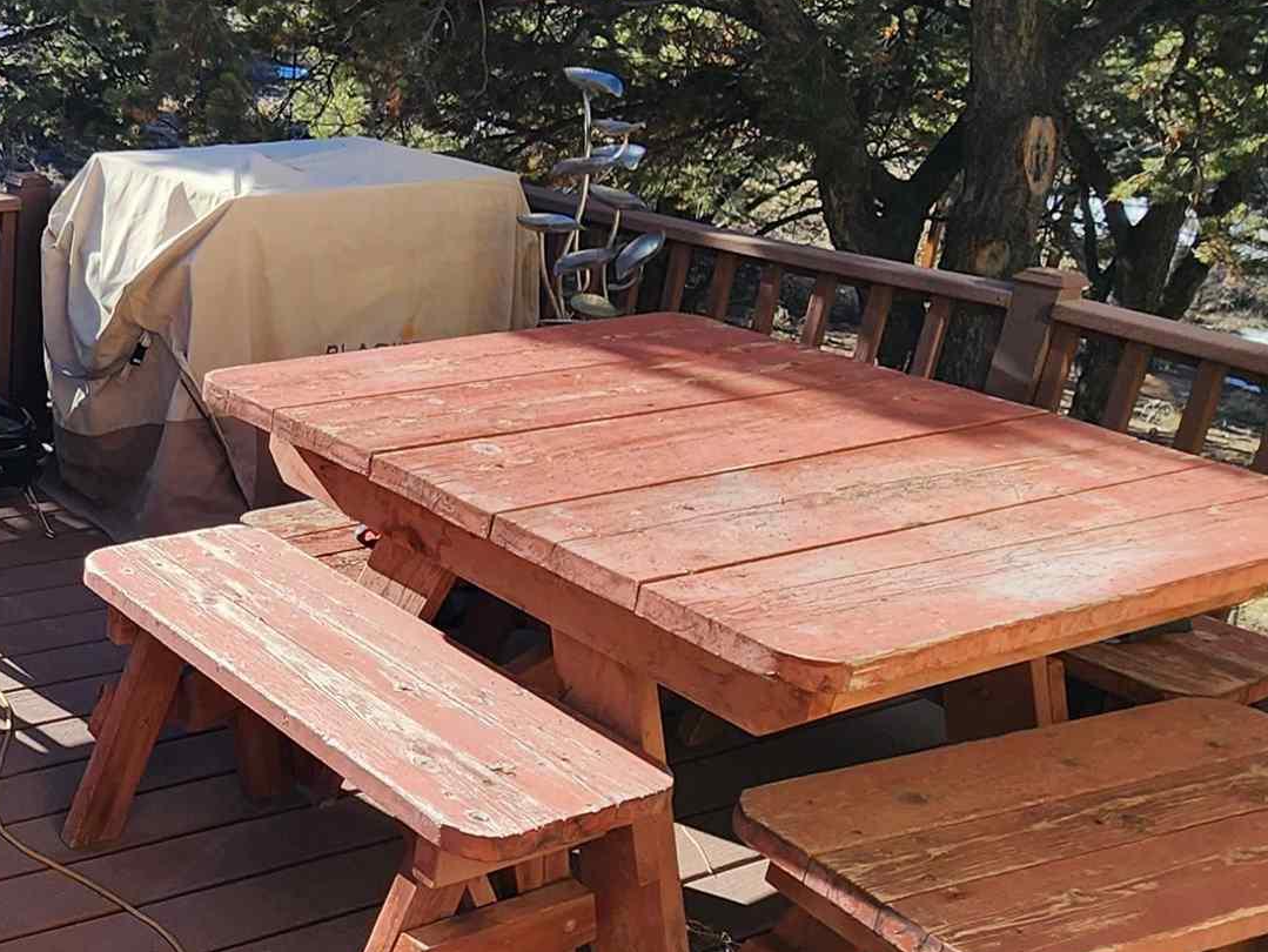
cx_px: -105
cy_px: 475
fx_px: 1356
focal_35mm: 37
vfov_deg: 38.7
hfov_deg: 40.9
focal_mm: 2.2
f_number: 2.2
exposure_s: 1/1189
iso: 50
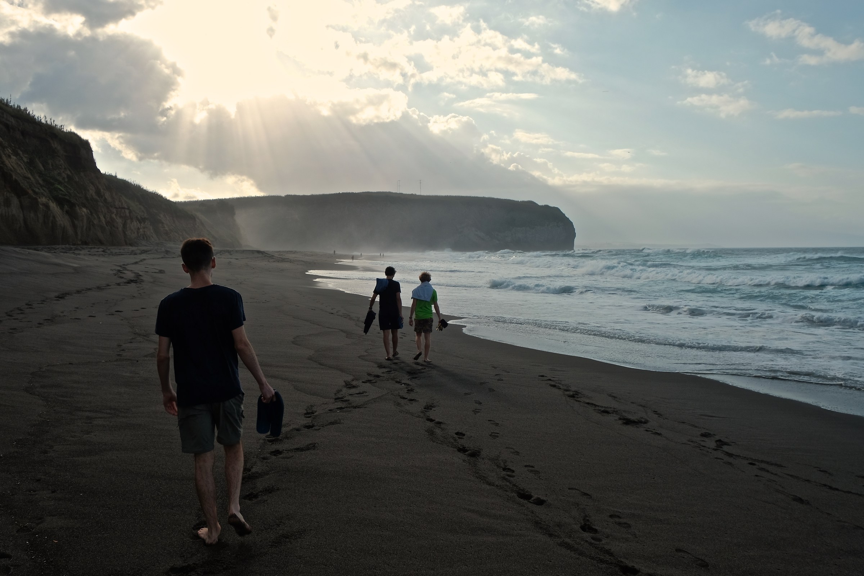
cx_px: 432
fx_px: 648
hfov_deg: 67.4
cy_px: 288
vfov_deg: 47.9
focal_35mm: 27
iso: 200
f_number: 9
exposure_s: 1/120
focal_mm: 18
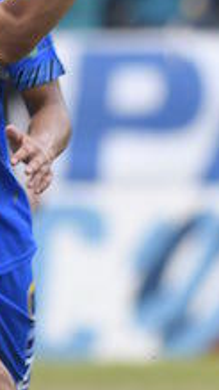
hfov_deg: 0.6
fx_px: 20898
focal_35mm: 2022
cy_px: 193
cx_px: -158
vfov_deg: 1.1
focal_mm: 300
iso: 320
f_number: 4.5
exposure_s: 1/1250
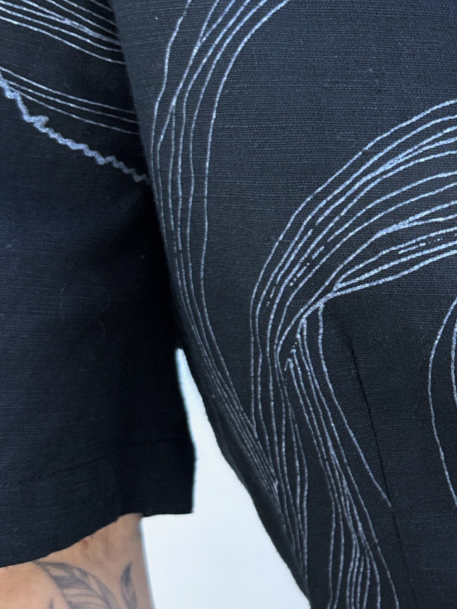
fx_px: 1267
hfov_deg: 19.4
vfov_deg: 26.9
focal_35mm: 72
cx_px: 530
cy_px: 213
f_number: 1.78
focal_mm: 6.86
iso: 64
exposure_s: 1/214
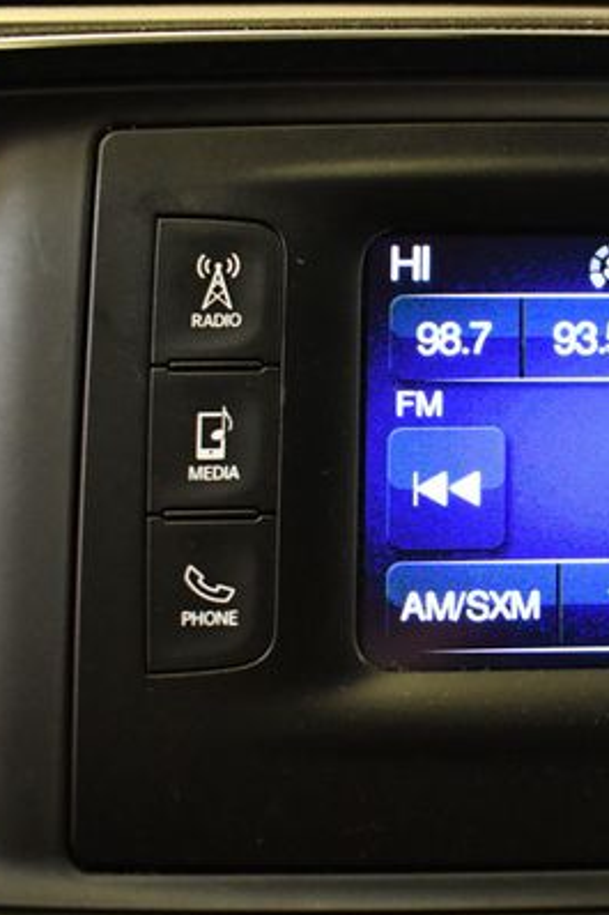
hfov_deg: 21.8
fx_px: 1473
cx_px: 706
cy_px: 430
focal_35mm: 58
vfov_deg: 34.5
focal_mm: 18
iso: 3200
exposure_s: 1/100
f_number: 3.5
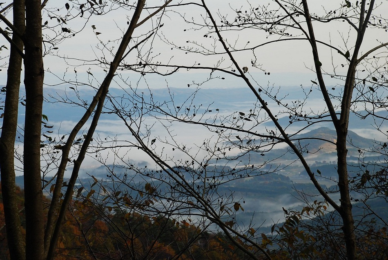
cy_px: 130
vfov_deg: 12.2
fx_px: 1214
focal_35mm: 112
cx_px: 194
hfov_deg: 18.2
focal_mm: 75
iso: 200
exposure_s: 1/160
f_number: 9
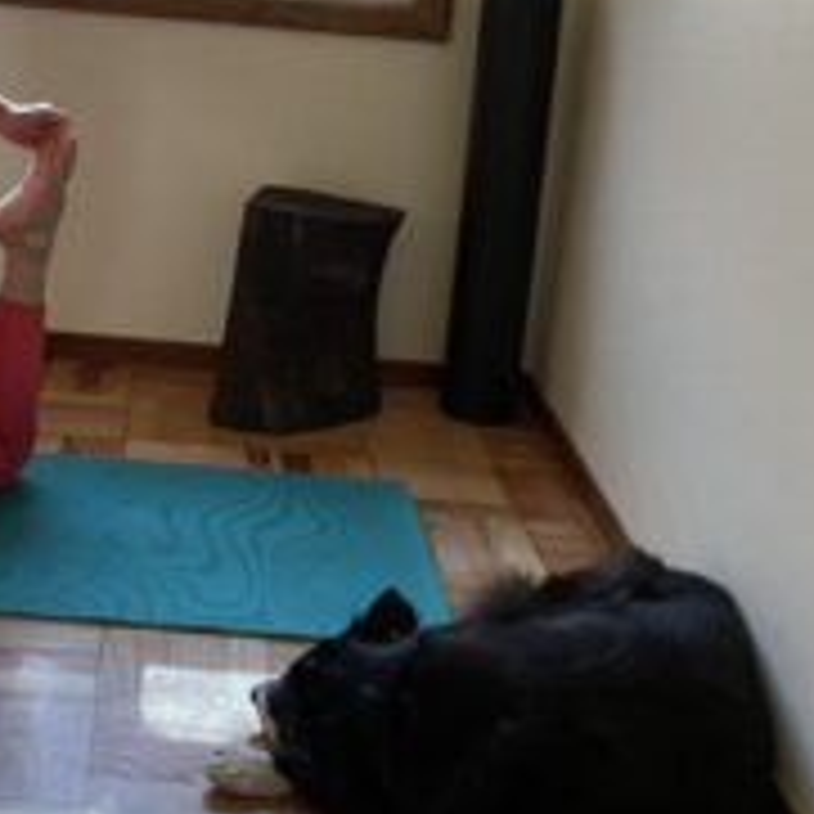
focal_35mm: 60
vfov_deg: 27.9
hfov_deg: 28.1
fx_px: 1596
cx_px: 178
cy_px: 139
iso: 100
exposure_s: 1/60
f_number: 2.2
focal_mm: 2.71
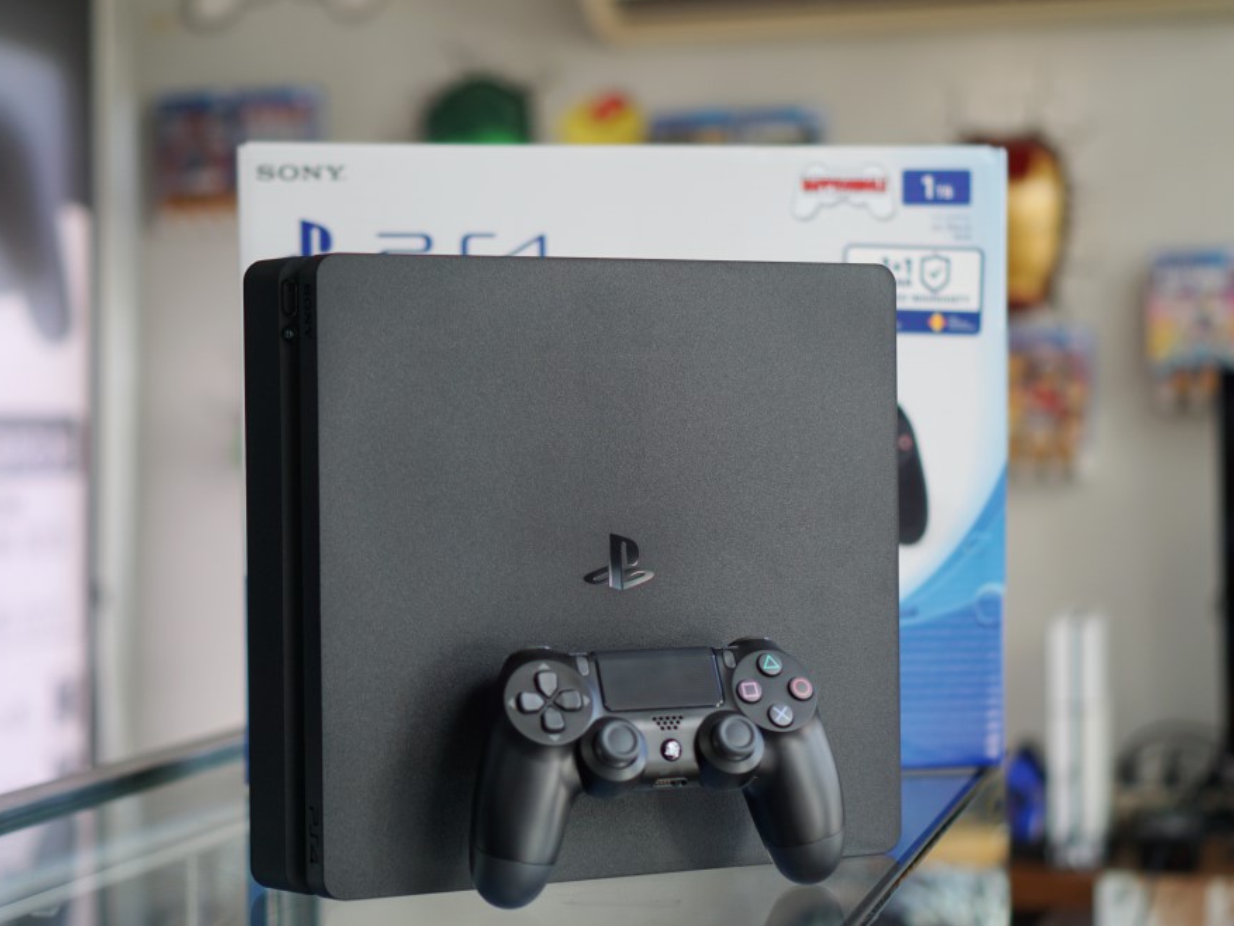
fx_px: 2052
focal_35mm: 58
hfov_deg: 33.5
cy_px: 459
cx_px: 621
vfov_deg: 25.4
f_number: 1.8
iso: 100
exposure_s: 1/250
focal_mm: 35
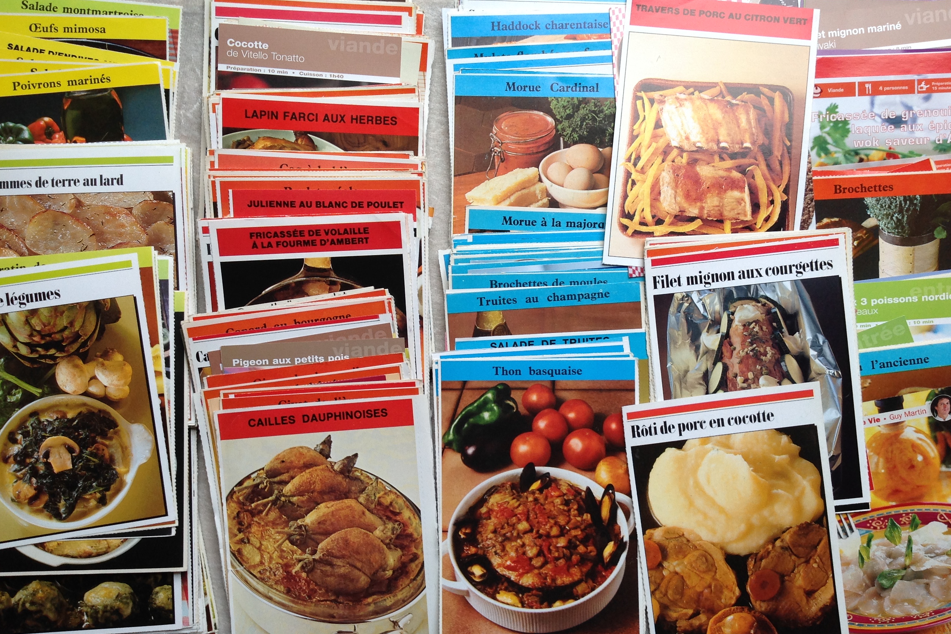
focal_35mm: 37
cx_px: 473
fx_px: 977
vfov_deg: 35.9
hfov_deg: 51.9
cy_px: 329
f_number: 2.4
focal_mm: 4.28
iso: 50
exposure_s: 1/30
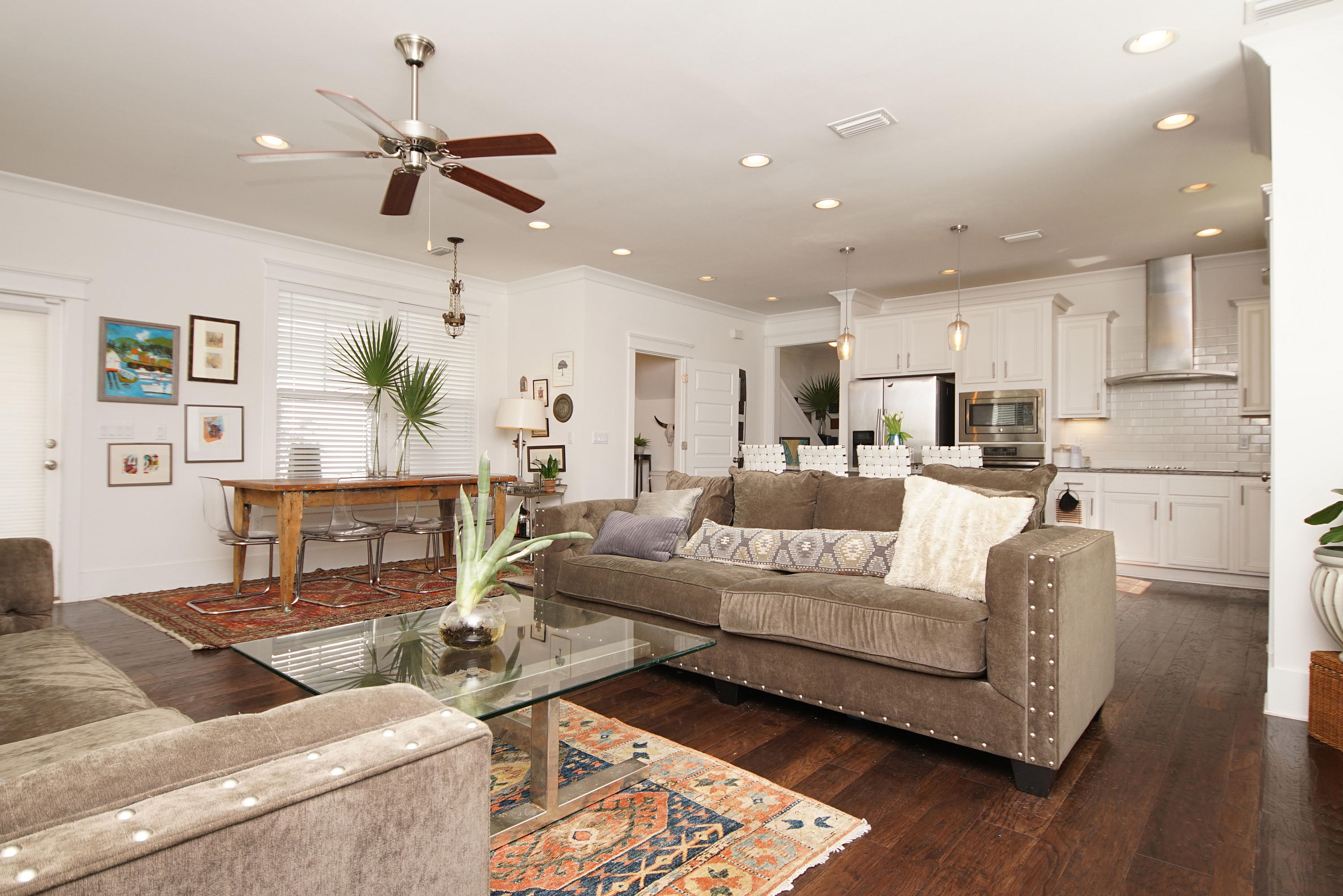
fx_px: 672
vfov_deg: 67.4
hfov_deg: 90.0
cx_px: 672
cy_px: 448
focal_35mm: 18
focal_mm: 12
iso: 400
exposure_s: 1/160
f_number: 4.5
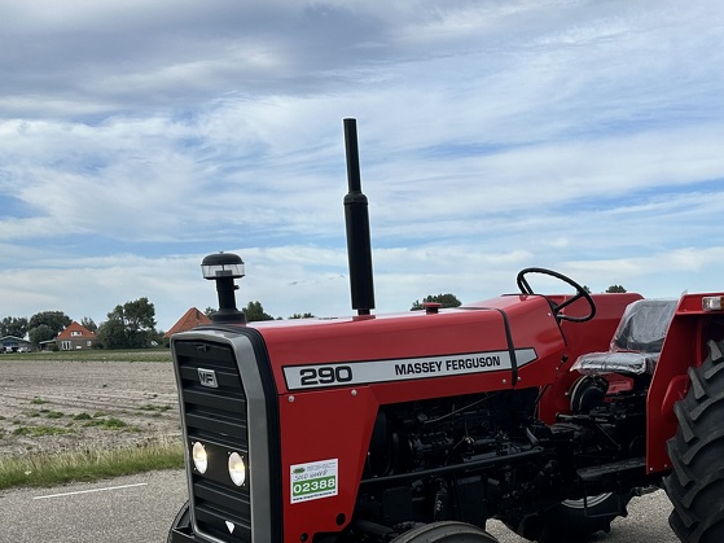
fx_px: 920
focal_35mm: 44
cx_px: 526
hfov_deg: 41.9
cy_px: 430
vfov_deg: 32.0
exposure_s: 1/3247
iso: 80
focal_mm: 6.86
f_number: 1.78
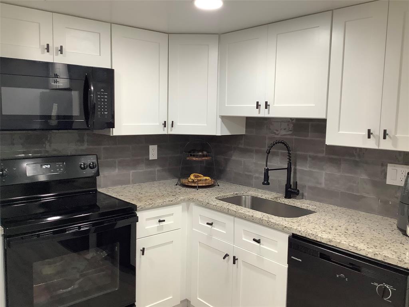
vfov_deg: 45.4
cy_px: 154
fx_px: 366
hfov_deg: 58.4
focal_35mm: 31
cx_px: 204
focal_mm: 3.3
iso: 100
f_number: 2.4
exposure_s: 1/50
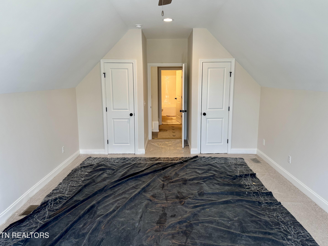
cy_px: 119
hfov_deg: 69.4
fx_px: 237
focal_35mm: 25
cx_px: 166
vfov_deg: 54.9
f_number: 1.78
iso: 160
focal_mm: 6.76
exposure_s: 1/120
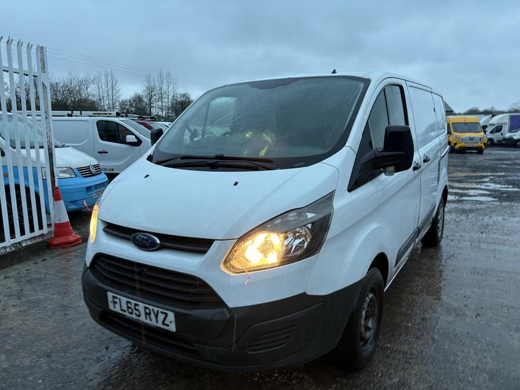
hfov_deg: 67.3
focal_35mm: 26
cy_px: 195
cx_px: 260
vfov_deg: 53.1
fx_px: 391
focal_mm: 5.96
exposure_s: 1/50
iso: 100
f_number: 1.6
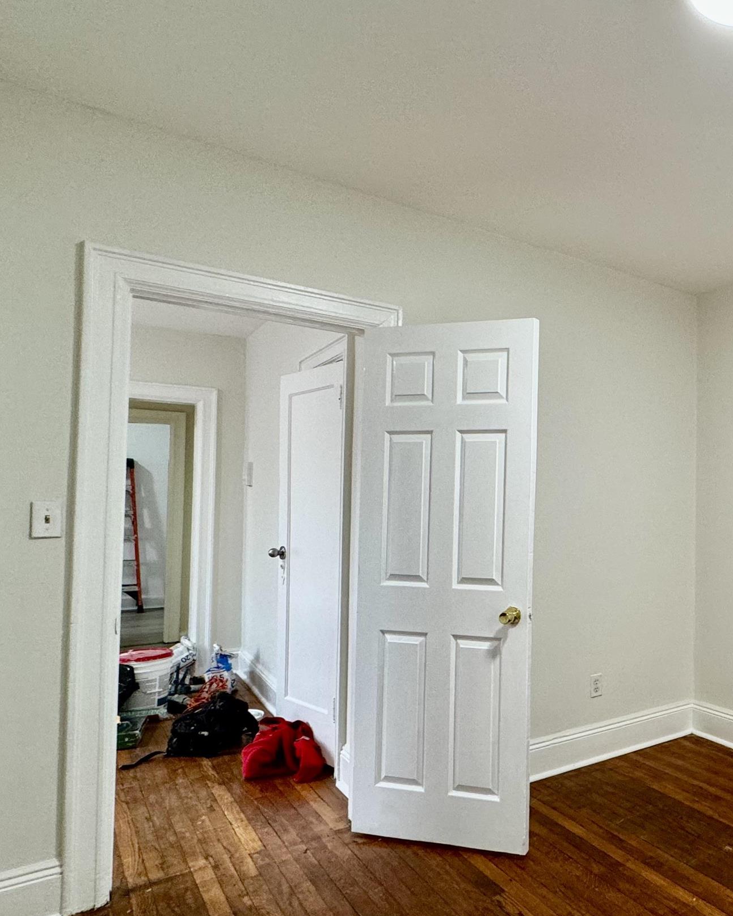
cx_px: 717
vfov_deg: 65.9
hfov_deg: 46.8
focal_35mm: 26
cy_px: 496
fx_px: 705
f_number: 2.2
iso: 160
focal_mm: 2.22
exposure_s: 1/60
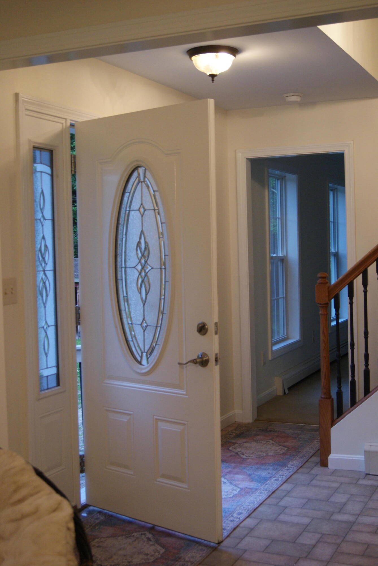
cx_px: 189
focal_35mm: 45
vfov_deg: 43.6
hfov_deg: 29.9
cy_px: 283
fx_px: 707
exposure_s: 1/25
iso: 400
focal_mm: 30
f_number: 4.5
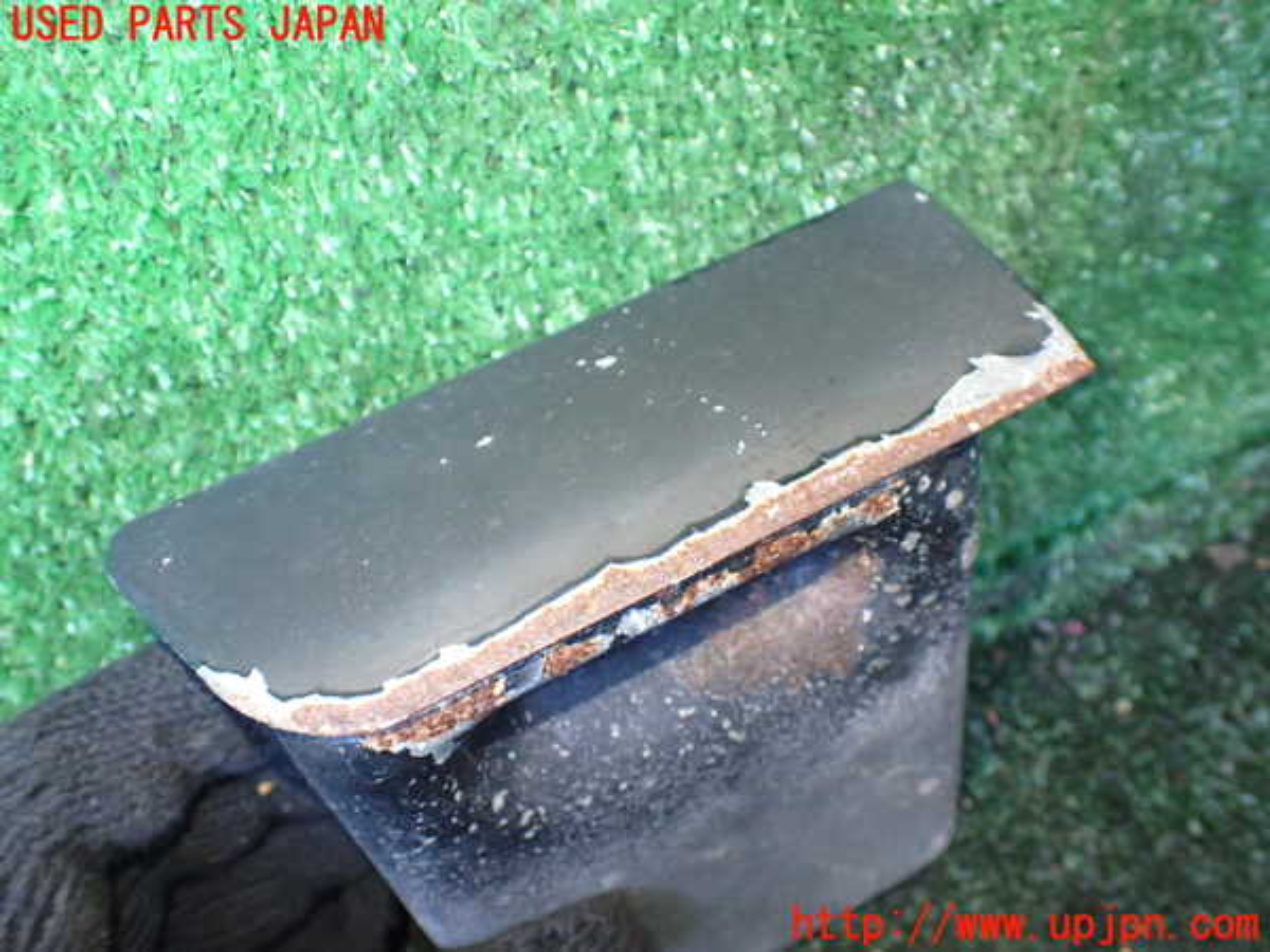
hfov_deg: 60.0
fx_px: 1101
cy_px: 476
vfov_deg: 46.8
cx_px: 635
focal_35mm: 30
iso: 800
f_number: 2.3
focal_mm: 5.4
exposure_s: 1/50
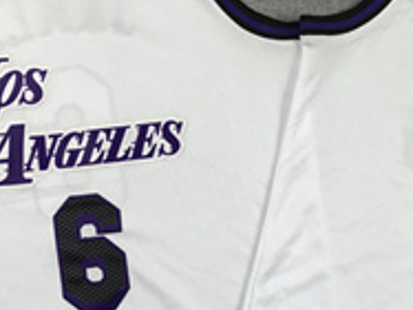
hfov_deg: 25.8
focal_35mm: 75
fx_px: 894
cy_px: 214
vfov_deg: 19.5
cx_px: 292
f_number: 1.8
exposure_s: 1/144
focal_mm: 3.99
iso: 20
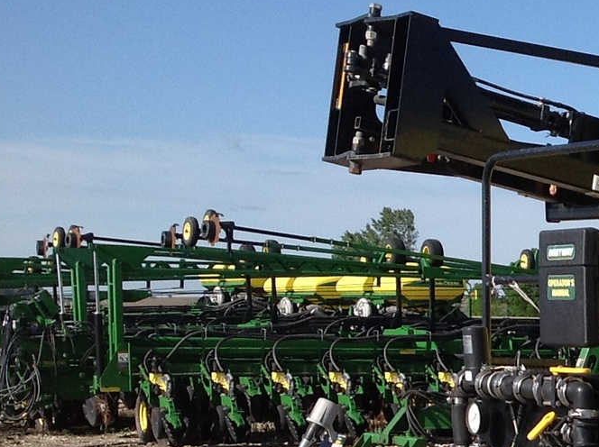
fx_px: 1866
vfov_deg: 13.3
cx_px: 916
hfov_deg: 16.5
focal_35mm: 108
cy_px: 519
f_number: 2.4
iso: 80
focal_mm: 4.28
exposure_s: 1/1513
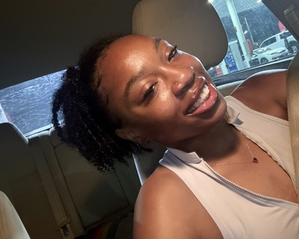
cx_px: 169
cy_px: 120
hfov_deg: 62.0
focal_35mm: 28
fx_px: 248
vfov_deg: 51.5
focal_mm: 2.69
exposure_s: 1/15
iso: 800
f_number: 1.9
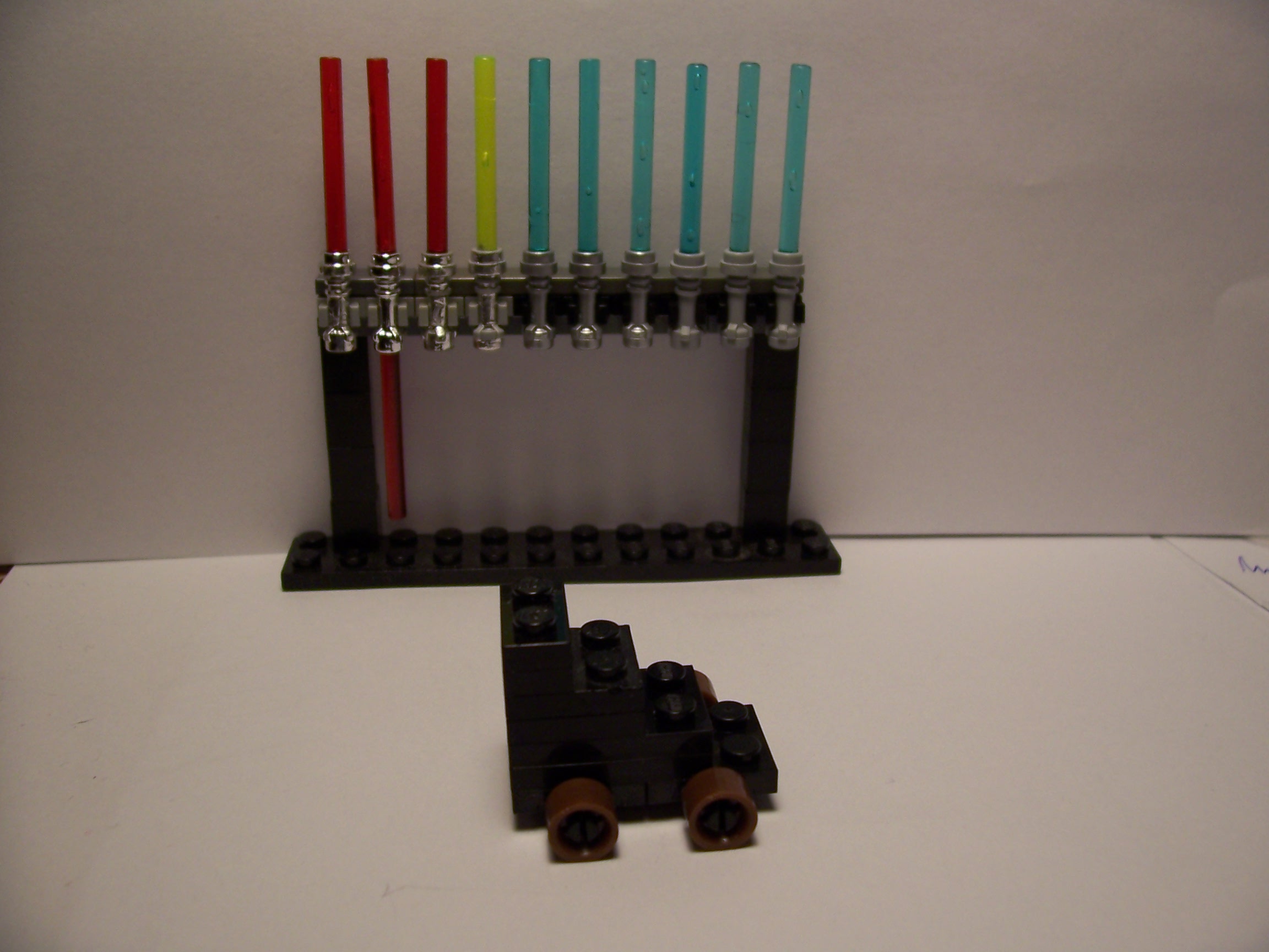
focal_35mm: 34
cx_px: 634
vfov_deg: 41.8
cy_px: 476
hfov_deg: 54.0
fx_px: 1246
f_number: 2.7
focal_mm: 5.6
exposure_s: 1/60
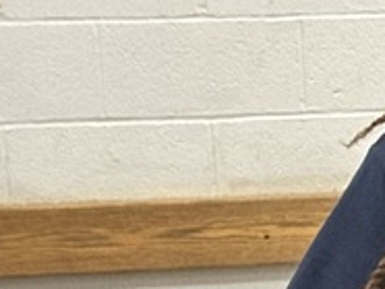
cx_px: 766
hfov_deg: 7.2
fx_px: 2940
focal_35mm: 264
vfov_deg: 5.6
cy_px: 427
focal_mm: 6.86
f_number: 1.78
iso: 320
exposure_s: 1/40
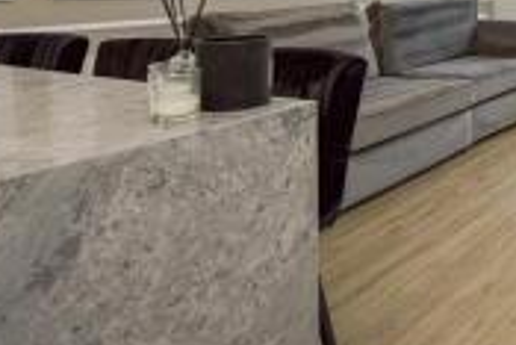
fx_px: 545
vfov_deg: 30.6
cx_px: 613
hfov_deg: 38.2
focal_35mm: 38
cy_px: -52
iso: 320
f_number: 9
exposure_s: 1/125
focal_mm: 14
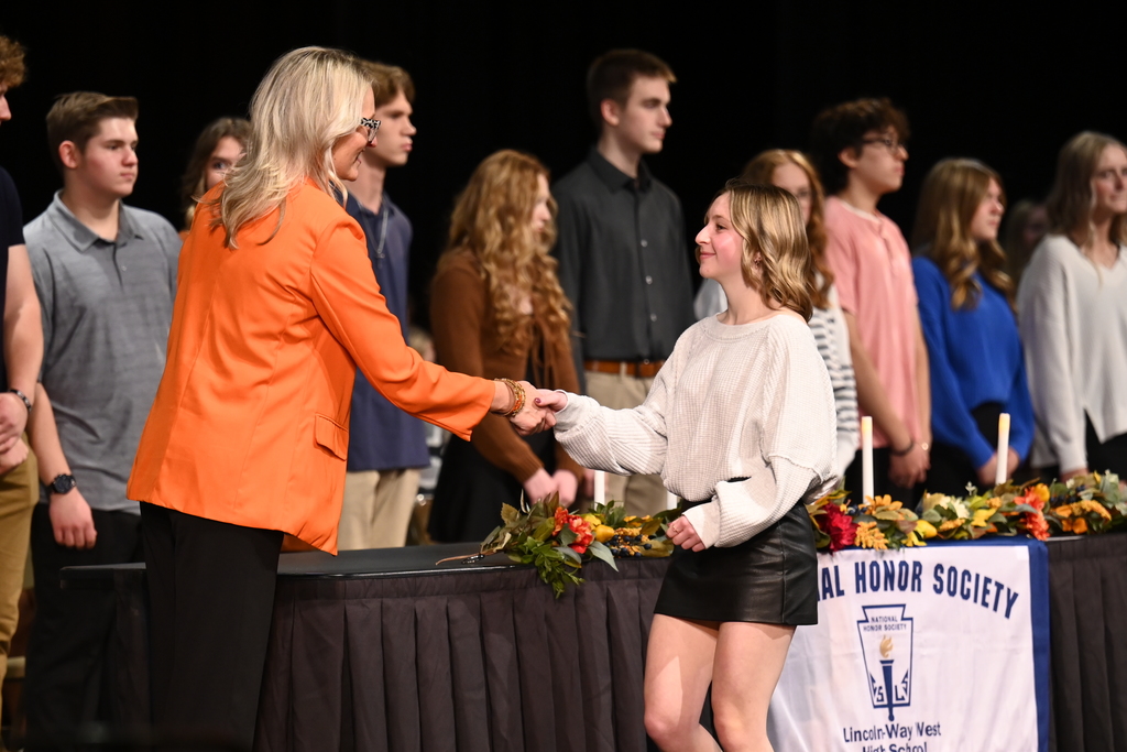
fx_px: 7263
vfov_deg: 5.9
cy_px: 376
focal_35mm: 232
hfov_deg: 8.9
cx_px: 564
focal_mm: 155
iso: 1250
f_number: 2.8
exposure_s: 1/400
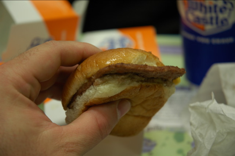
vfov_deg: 13.0
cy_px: 78
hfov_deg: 19.5
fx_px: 685
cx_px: 118
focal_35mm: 105
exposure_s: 1/13
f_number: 4.5
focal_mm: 70
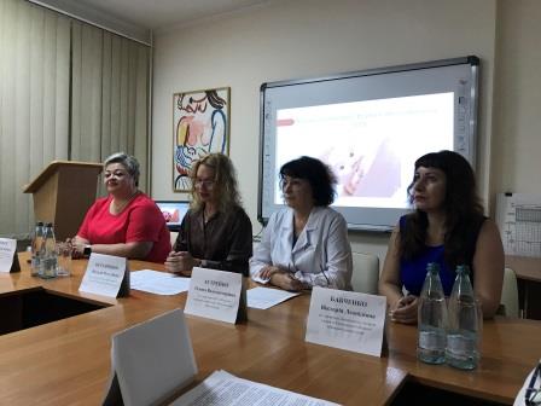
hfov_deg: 63.4
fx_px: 438
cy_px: 203
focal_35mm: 28
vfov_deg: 49.7
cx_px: 270
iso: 40
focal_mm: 3.99
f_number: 1.8
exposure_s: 1/24
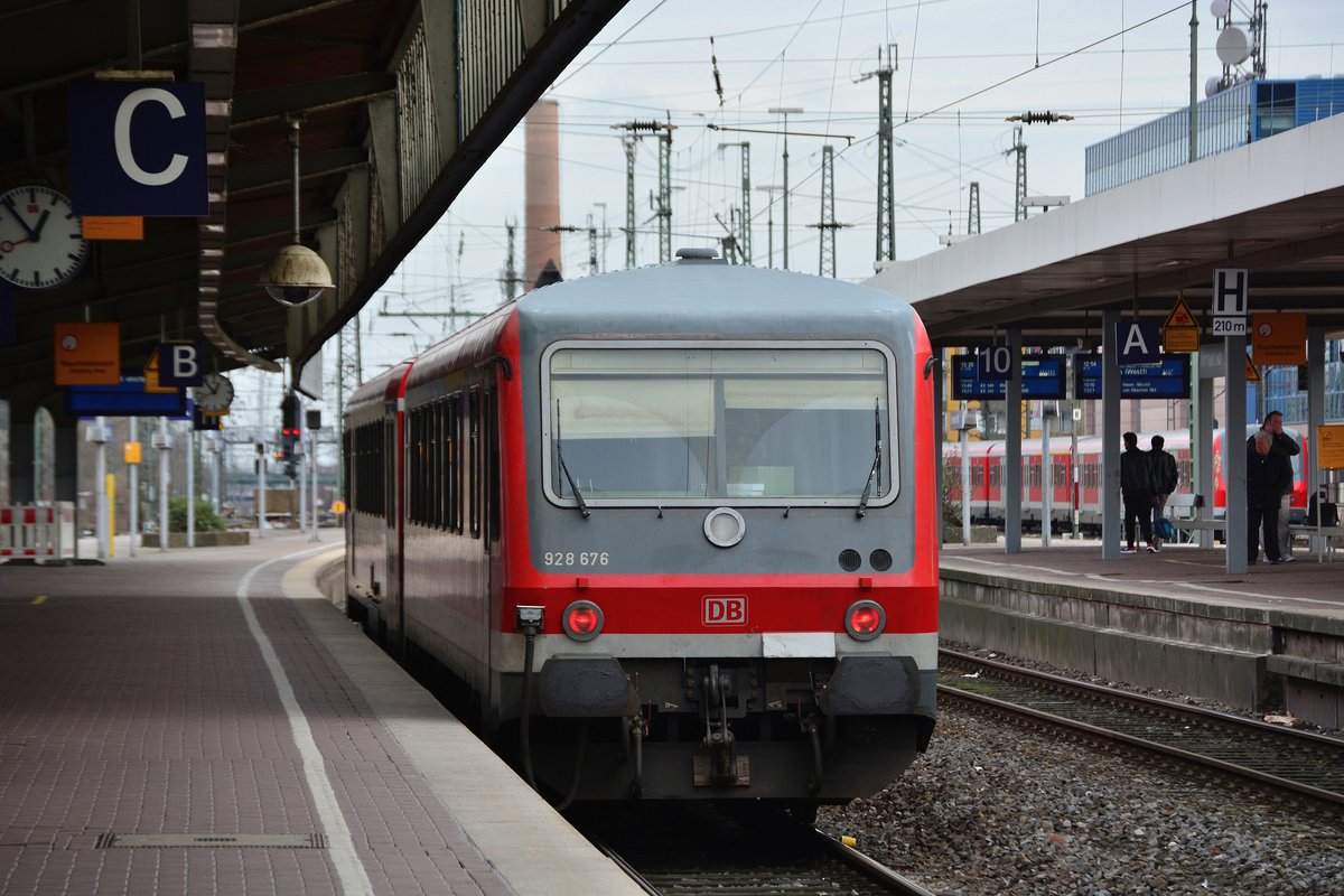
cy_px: 448
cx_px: 672
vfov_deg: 7.6
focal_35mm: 180
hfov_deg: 11.4
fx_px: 6719
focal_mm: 120
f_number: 6.3
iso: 250
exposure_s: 1/640
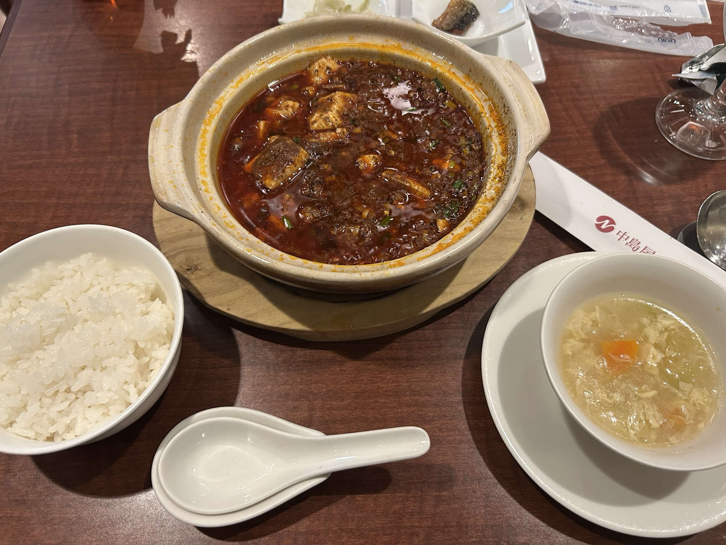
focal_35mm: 26
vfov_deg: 53.1
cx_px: 363
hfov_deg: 67.3
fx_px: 545
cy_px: 272
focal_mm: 5.7
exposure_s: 1/60
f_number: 1.5
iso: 250
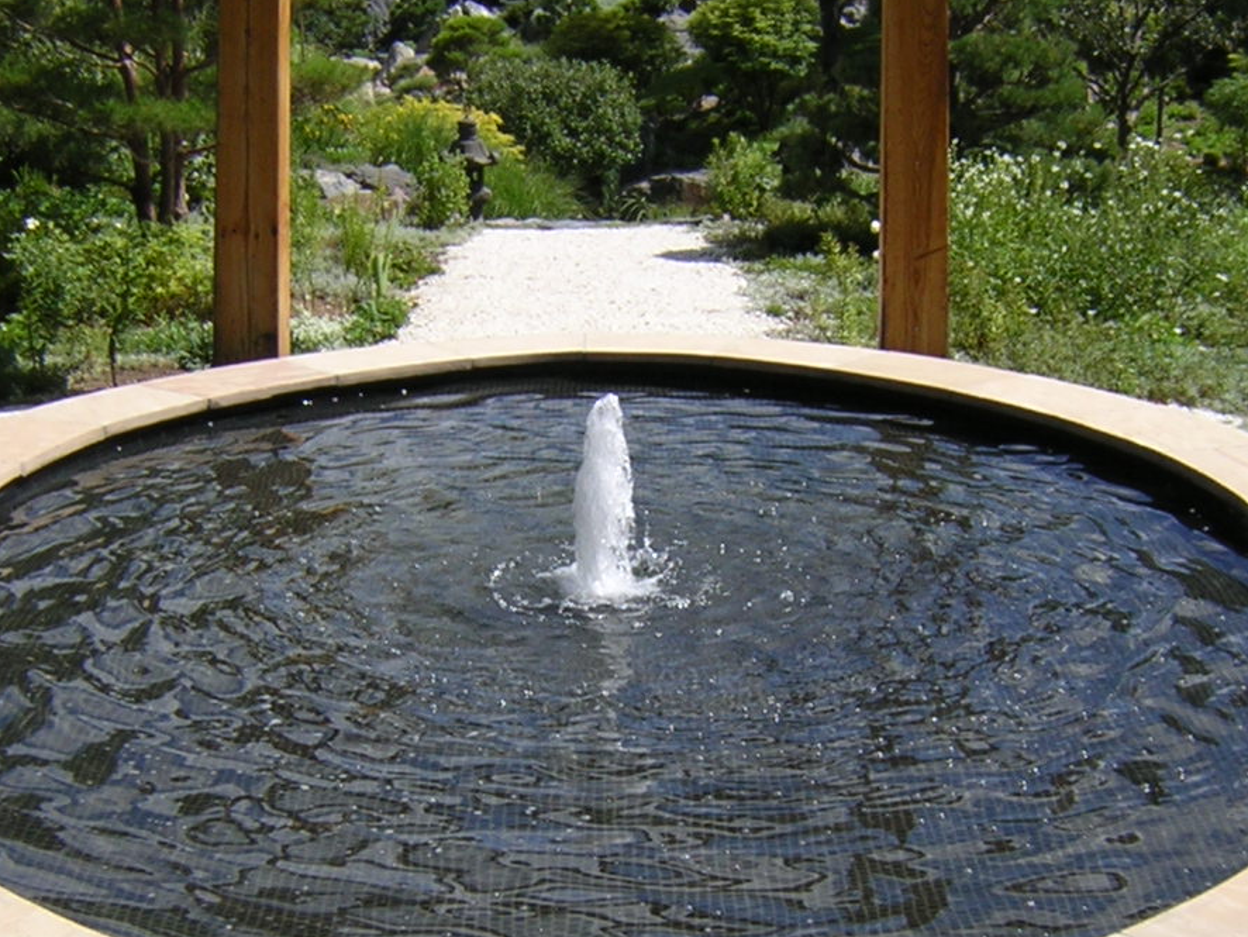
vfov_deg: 22.5
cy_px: 602
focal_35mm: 65
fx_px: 2344
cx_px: 641
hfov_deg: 29.8
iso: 100
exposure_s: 1/367
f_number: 5.2
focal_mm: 4.7
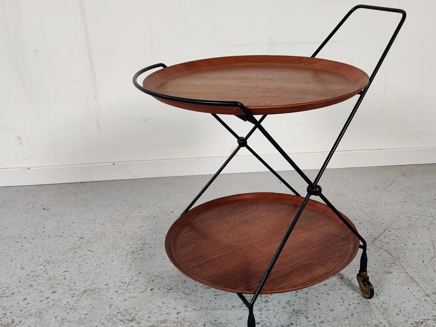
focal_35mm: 41
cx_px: 261
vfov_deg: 35.1
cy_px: 186
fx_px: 516
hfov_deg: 45.5
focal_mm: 4.75
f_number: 1.65
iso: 200
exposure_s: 1/100
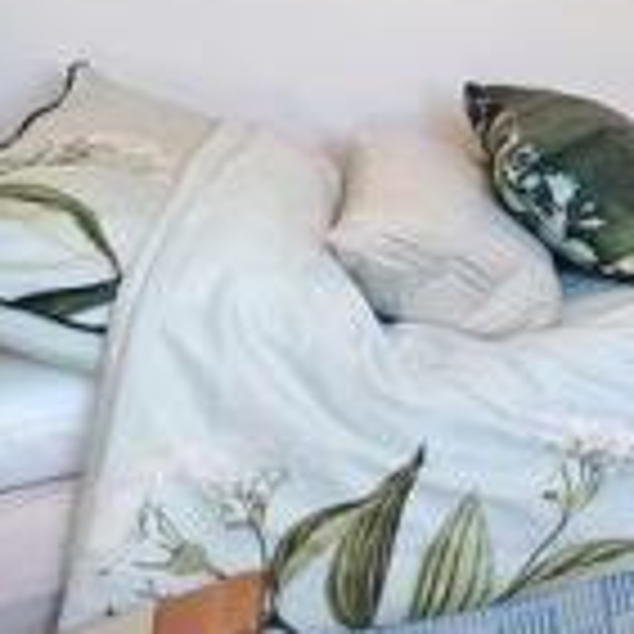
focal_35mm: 44
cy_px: -20
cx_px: 1225
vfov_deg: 34.4
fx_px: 912
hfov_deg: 20.4
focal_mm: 2.03
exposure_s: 1/50
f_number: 1.8
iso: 160
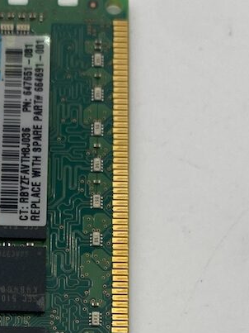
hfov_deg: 14.1
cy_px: 454
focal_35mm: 104
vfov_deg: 17.5
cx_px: 41
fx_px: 998
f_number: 1.8
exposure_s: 1/330
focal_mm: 4.25
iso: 32
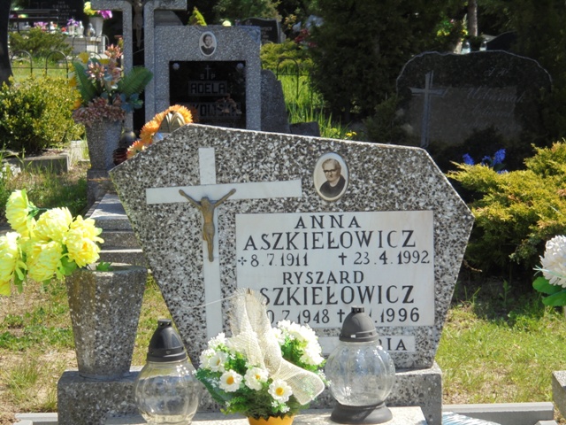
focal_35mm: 107
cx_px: 283
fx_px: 1750
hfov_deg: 18.4
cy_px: 212
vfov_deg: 13.8
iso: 100
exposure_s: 1/320
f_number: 5.1
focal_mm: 19.2
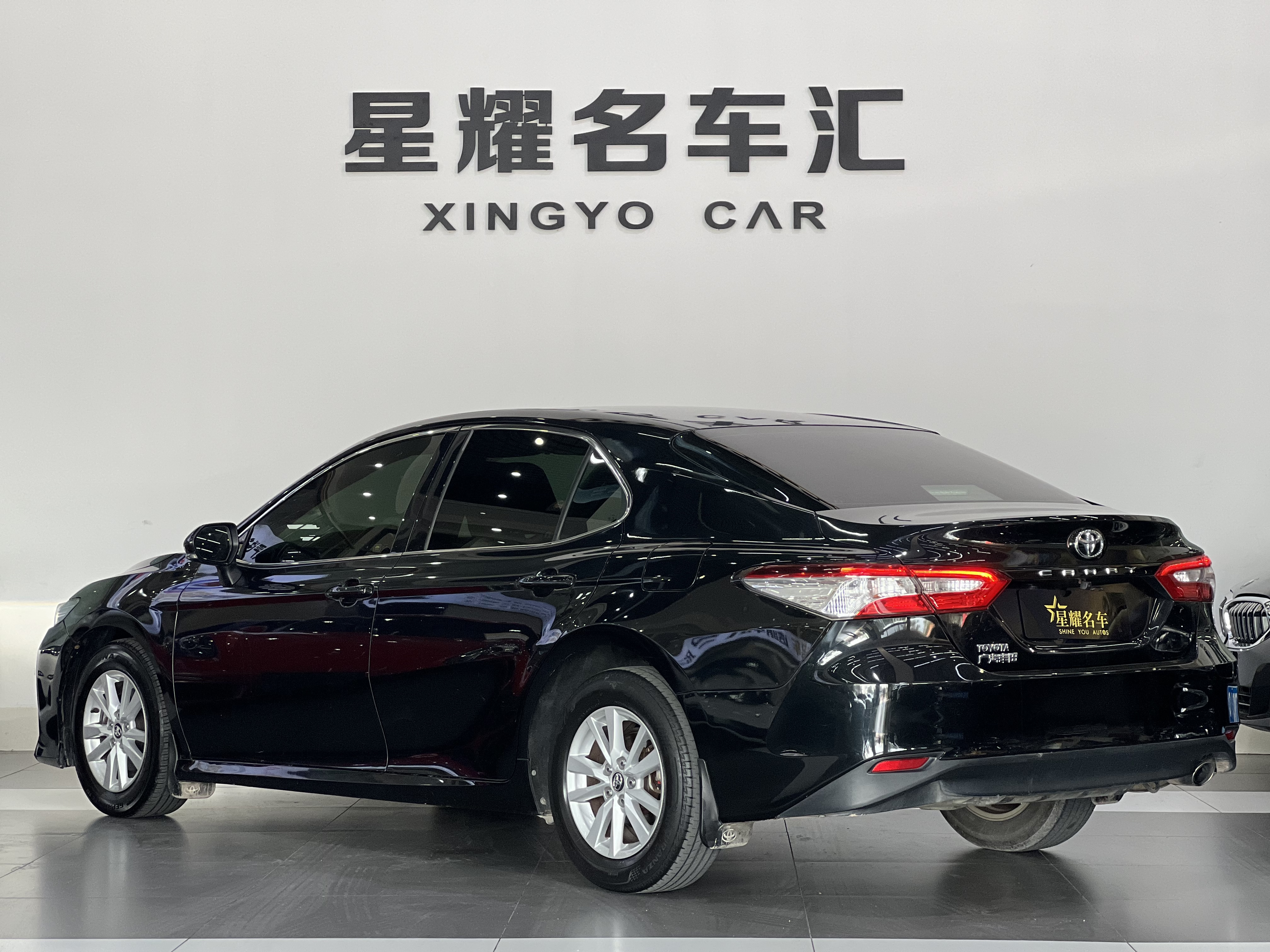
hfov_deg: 25.3
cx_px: 635
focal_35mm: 77
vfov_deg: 19.1
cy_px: 476
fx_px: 2825
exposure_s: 1/100
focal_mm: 9
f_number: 2.8
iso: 160
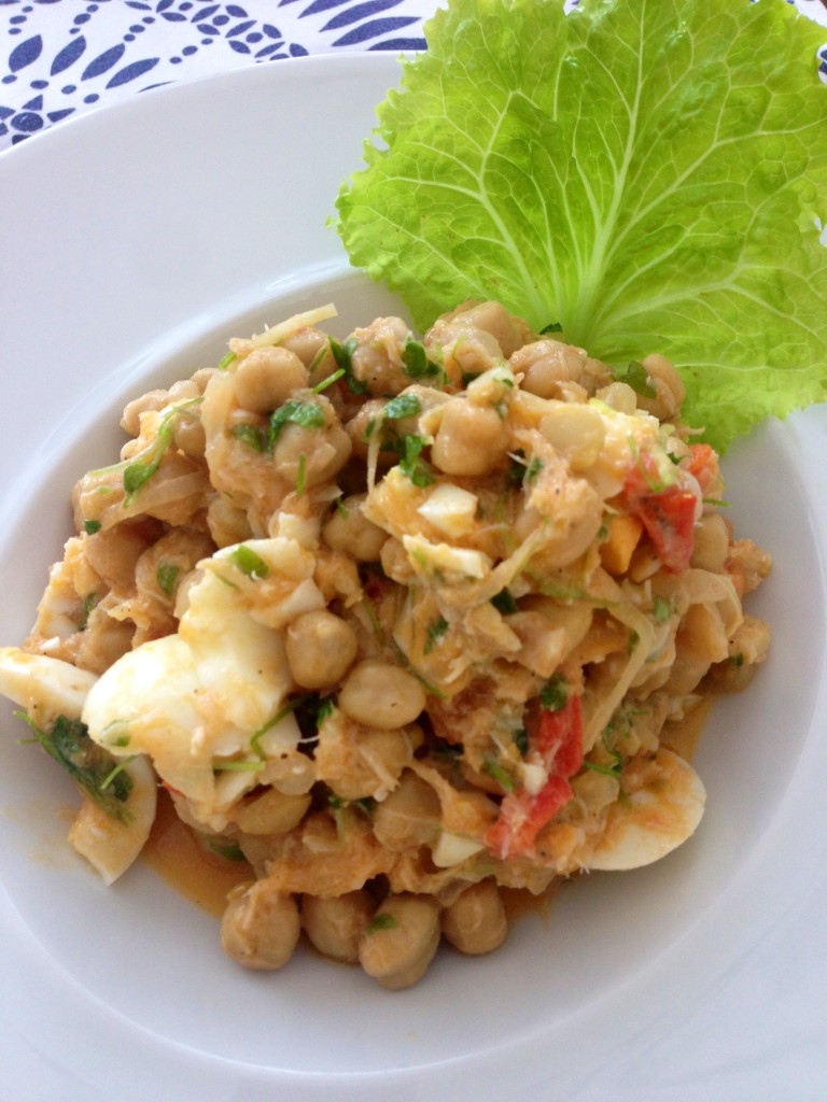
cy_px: 551
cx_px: 414
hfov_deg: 42.9
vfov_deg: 55.4
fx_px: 1051
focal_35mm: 33
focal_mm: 4.13
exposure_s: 1/20
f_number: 2.4
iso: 80
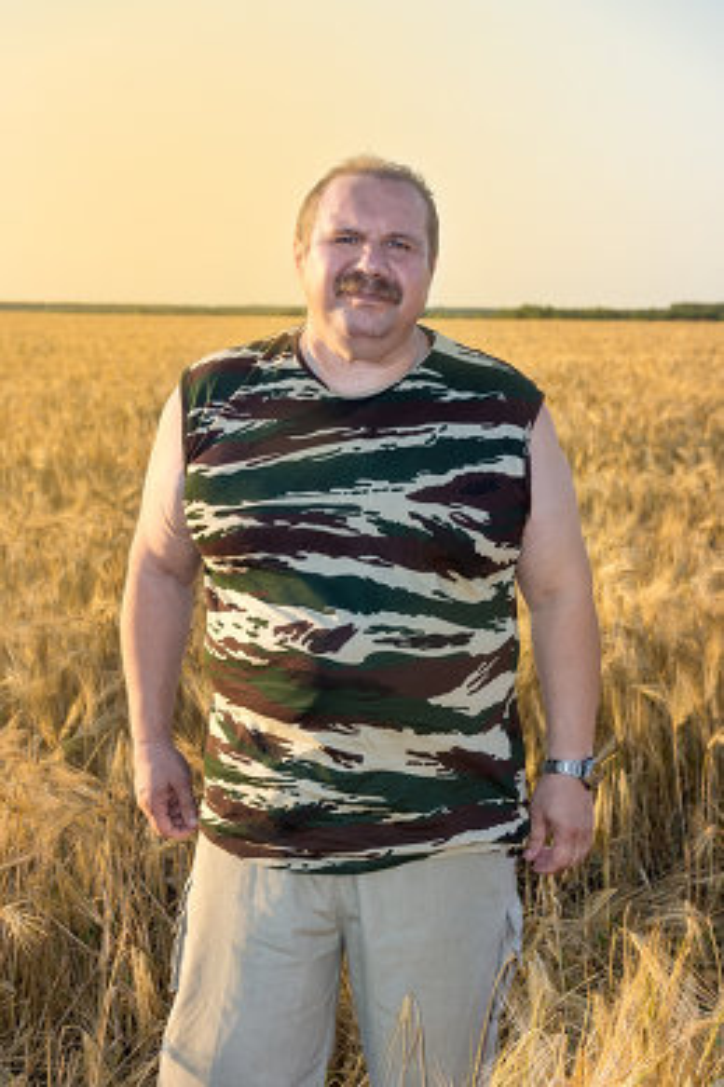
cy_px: 544
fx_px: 1811
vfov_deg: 33.4
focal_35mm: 60
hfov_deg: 22.6
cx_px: 362
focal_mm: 40
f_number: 5.6
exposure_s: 1/250
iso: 100
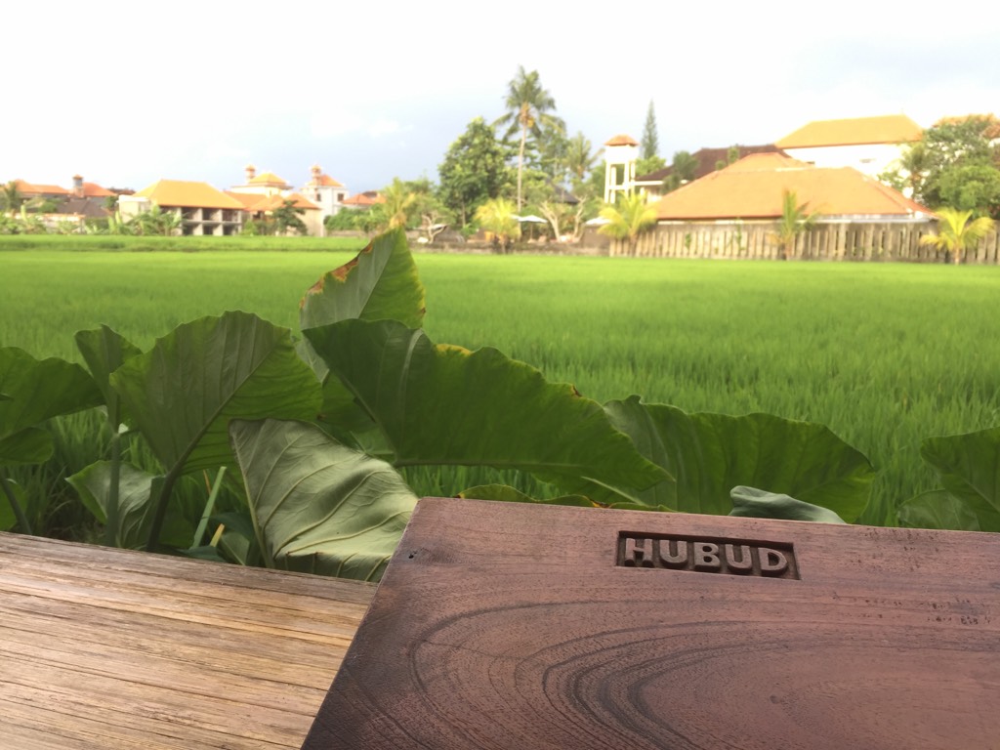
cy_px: 375
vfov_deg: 48.2
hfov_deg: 61.7
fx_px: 838
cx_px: 500
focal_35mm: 29
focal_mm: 4.15
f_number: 2.2
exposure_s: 1/168
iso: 32
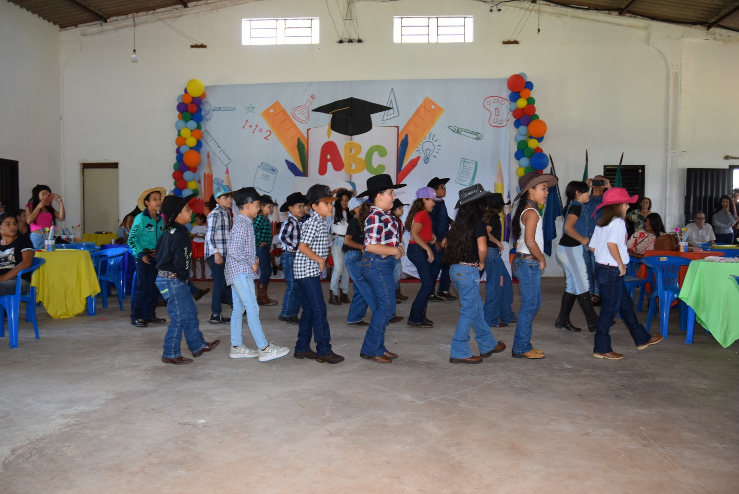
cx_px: 370
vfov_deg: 40.0
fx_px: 678
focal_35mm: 33
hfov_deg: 57.2
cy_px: 247
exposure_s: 1/80
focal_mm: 22
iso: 800
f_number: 4.5
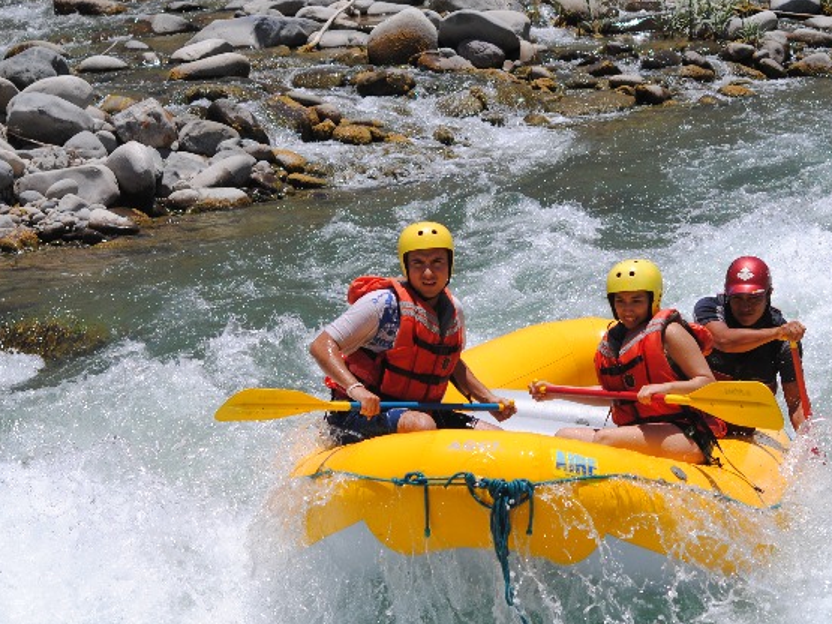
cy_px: 315
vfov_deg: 11.6
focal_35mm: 128
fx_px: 3076
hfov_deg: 15.4
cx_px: 444
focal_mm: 70
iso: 100
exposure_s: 1/640
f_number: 6.3
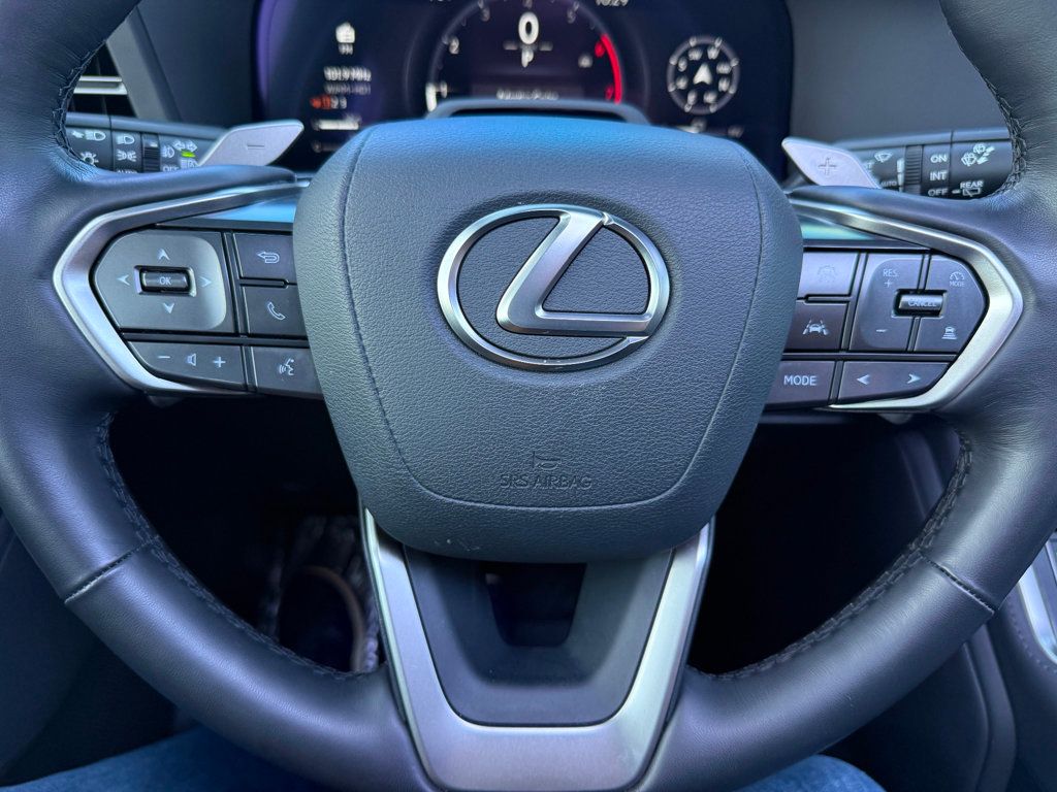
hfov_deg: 71.6
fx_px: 733
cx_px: 528
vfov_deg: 56.8
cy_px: 396
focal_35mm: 24
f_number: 1.78
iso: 200
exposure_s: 1/80
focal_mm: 6.76
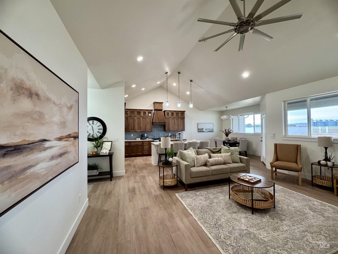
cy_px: 127
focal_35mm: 14
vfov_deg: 85.7
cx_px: 169
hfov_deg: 102.1
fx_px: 137
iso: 250
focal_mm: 2.22
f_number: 2.2
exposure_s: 1/120
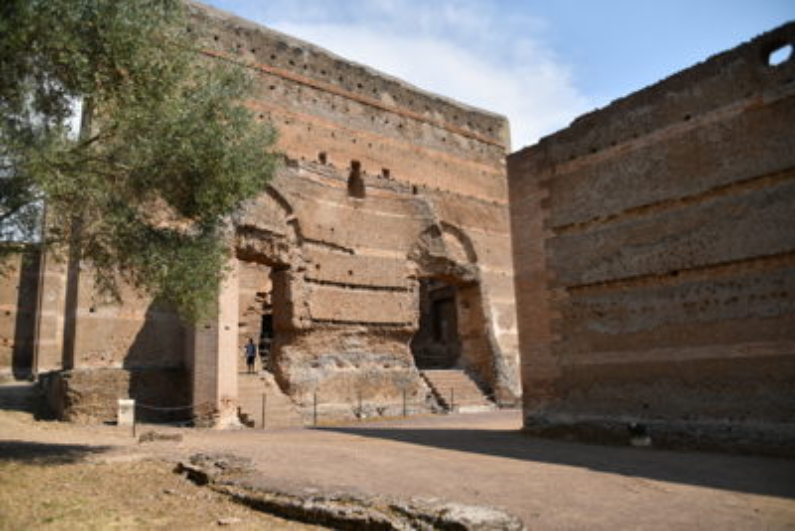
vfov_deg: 53.2
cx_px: 398
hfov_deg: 73.7
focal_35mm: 24
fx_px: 530
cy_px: 266
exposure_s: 1/2000
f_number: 3.5
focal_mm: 16
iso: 100
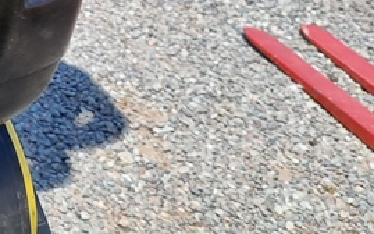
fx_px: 1070
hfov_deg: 17.9
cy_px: -202
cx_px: -175
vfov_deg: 11.5
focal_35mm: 105
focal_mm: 5.4
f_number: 1.8
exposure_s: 1/1156
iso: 50
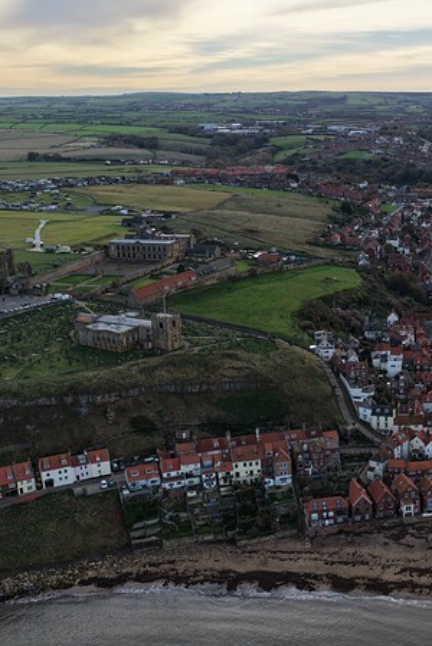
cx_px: 395
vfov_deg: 45.4
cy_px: 324
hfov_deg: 29.8
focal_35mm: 43
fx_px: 773
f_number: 2.8
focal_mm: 14.45
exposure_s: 1/60
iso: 100
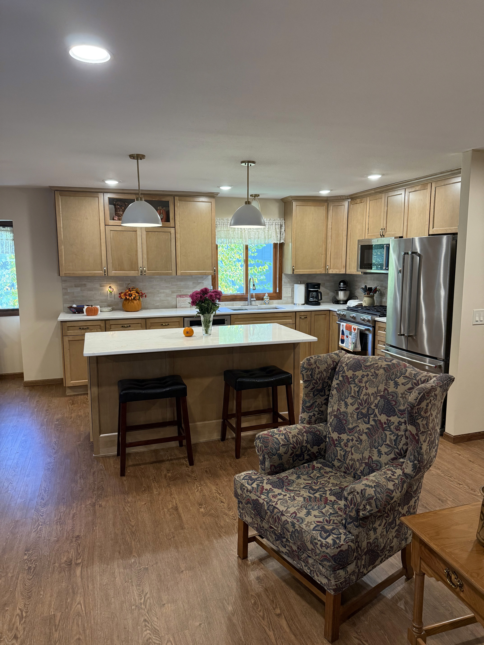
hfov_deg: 56.8
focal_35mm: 24
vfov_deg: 71.6
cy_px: 322
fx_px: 447
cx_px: 242
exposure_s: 1/120
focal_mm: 6.76
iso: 320
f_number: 1.78
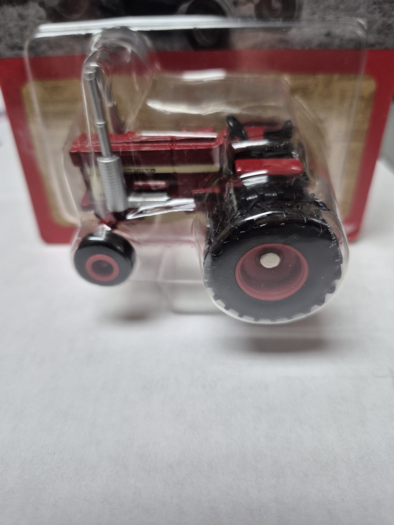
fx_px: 349
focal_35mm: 23
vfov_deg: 73.9
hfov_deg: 58.9
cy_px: 262
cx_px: 197
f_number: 1.8
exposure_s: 1/120
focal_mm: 5.4
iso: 200
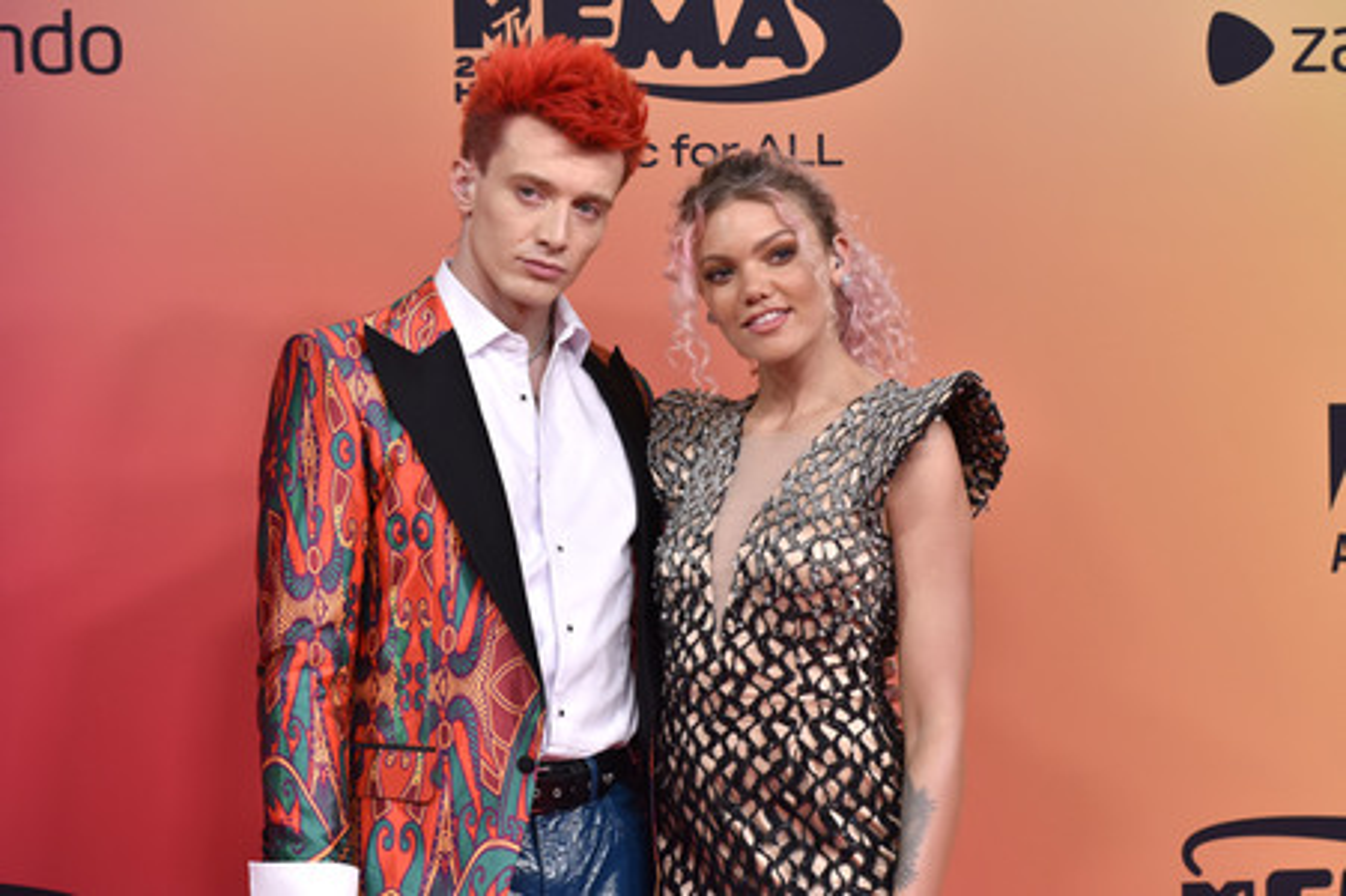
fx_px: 4558
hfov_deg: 16.8
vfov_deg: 11.2
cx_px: 673
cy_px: 448
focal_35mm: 122
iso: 2000
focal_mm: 122
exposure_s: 1/160
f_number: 5.6
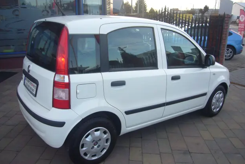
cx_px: 122
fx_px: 204
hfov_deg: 61.9
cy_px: 87
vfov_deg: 43.6
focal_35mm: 30
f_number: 2.8
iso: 80
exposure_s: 1/125
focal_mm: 4.6
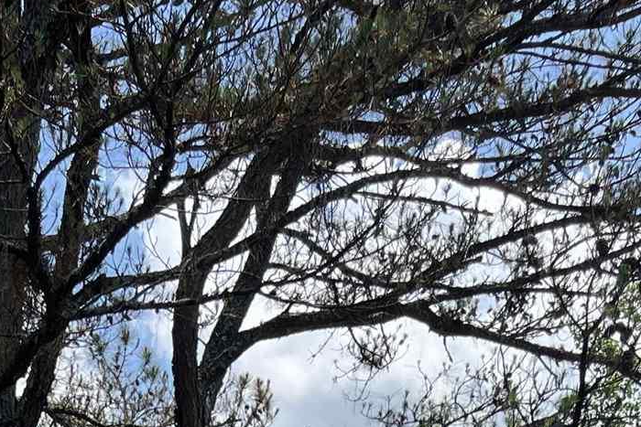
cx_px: 231
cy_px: 1009
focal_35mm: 89
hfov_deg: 22.8
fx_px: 1585
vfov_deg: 12.3
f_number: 1.5
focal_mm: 5.7
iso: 50
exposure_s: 1/2404
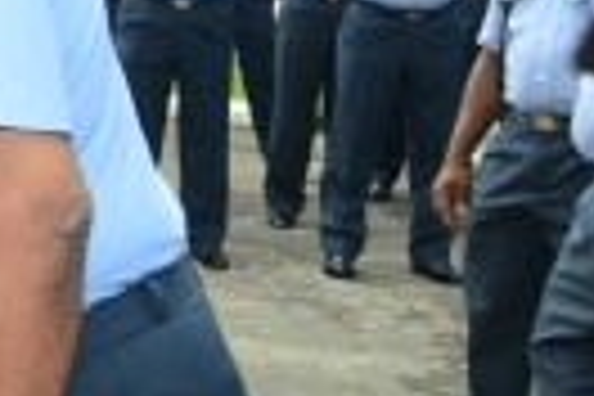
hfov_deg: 12.7
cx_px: -684
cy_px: 2
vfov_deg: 10.0
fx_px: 2244
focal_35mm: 136
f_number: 7.1
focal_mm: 20
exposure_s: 1/200
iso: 250
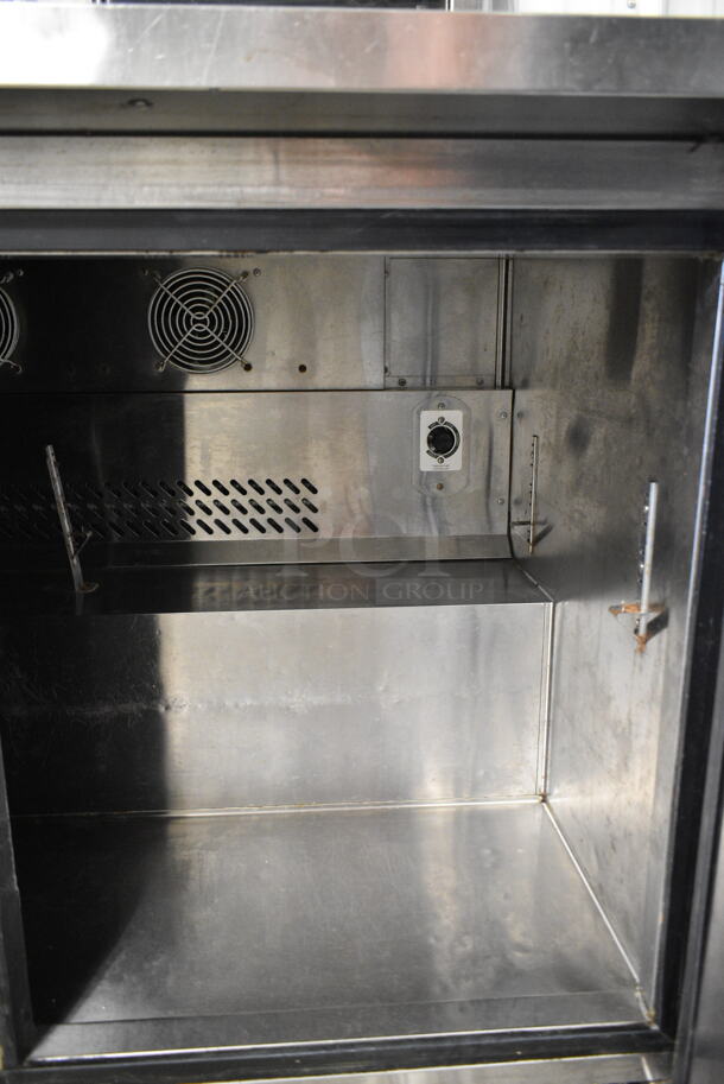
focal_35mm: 27
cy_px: 542
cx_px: 362
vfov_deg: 67.3
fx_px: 813
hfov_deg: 48.0
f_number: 3.5
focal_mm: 18
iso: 2500
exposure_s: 1/30
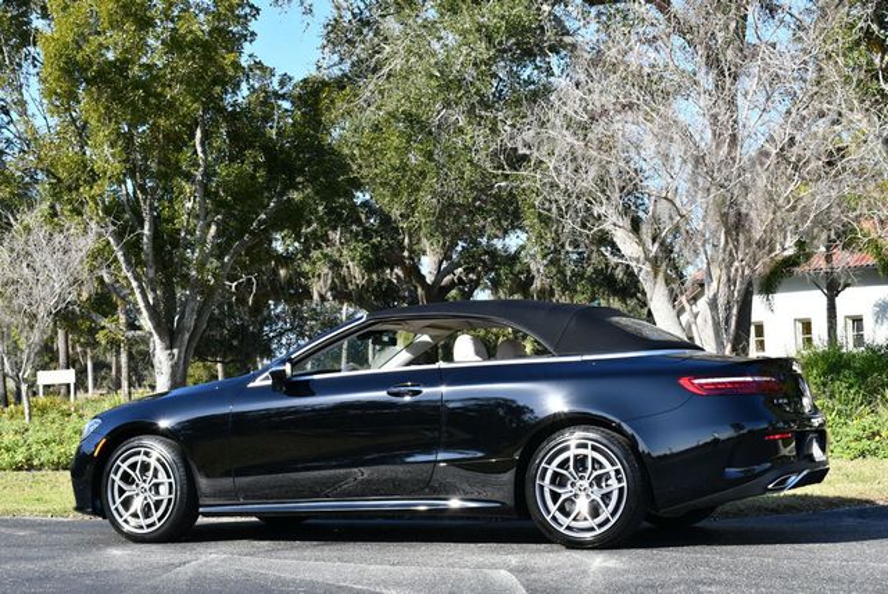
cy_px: 297
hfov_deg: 31.4
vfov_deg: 21.3
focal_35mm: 64
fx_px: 1580
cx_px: 444
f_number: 8
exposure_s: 1/250
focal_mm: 32
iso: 140
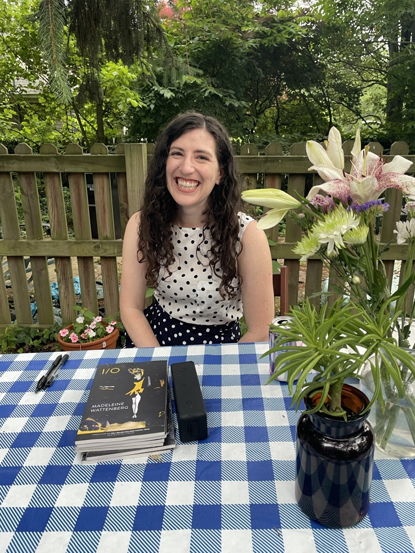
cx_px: 215
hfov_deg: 51.4
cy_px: 273
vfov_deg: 65.3
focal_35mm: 27
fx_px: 431
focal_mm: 4.2
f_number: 1.6
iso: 125
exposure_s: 1/74
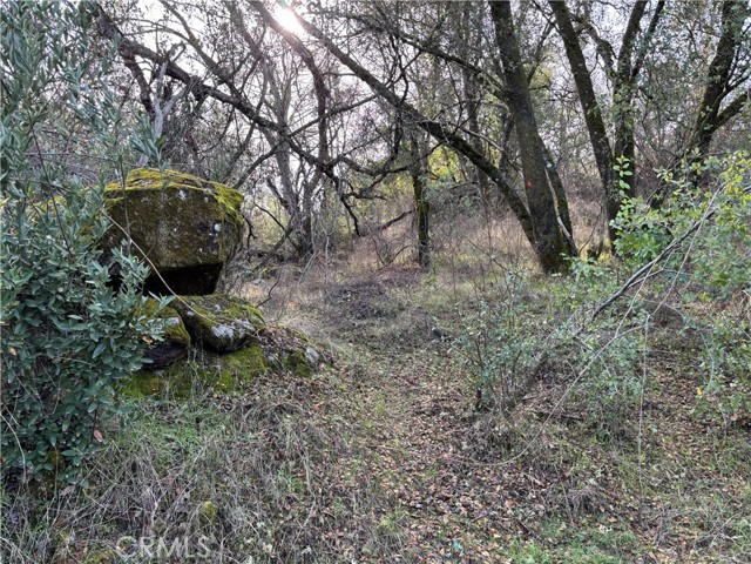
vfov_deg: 53.1
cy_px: 282
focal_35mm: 26
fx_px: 564
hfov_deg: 67.3
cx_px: 376
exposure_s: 1/193
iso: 50
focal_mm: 5.96
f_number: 1.6
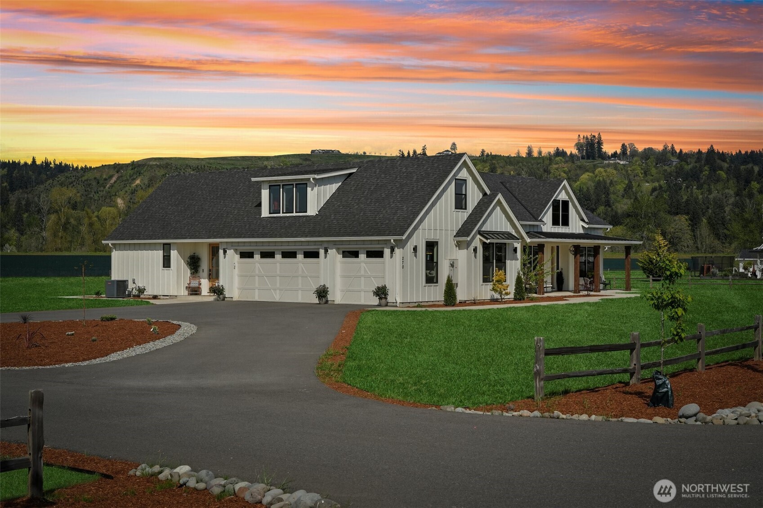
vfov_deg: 27.0
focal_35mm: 50
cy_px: 254
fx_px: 1060
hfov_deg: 39.6
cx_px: 382
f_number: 8
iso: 400
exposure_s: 1/2000
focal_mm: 50
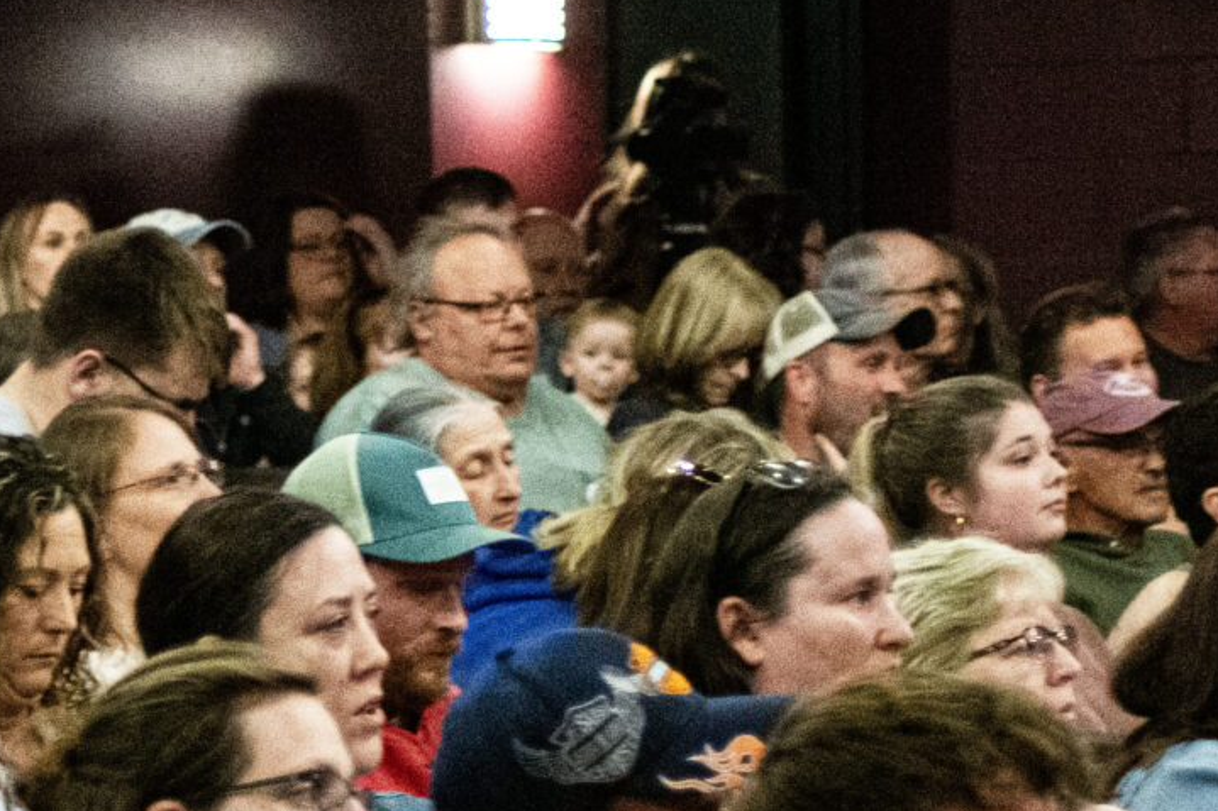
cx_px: -398
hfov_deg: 6.8
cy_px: 727
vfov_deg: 4.6
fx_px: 10113
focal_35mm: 299
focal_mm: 70
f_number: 4
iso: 7200
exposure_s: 1/250
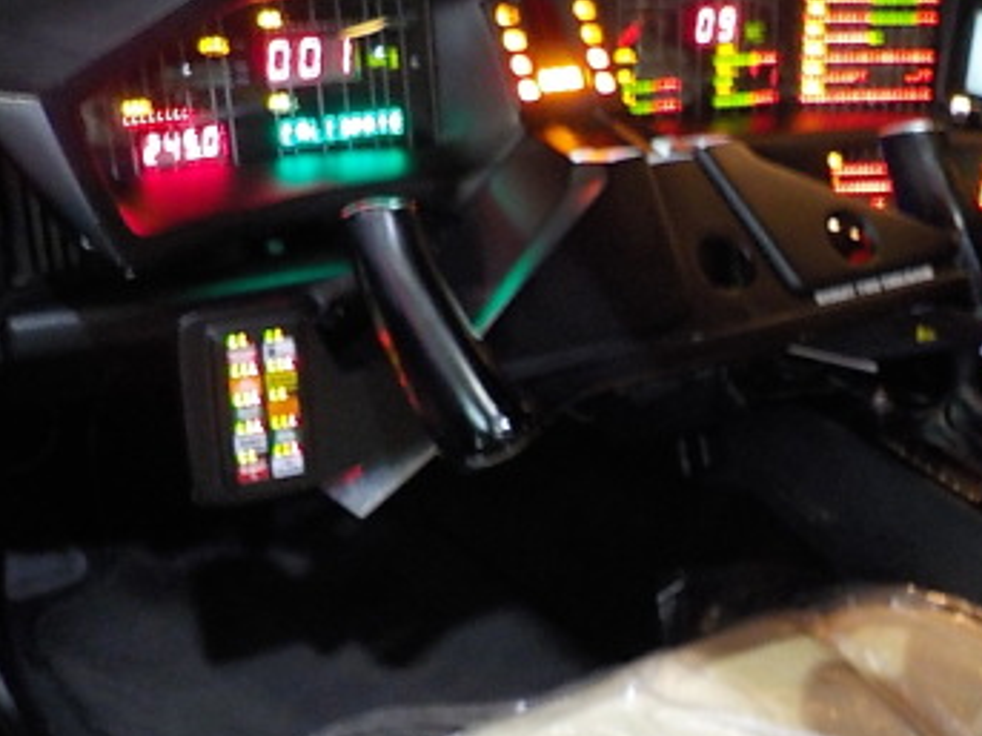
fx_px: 1588
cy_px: 478
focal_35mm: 56
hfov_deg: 32.6
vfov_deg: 26.0
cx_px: 888
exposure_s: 1/10
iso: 400
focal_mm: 4.1
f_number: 3.3
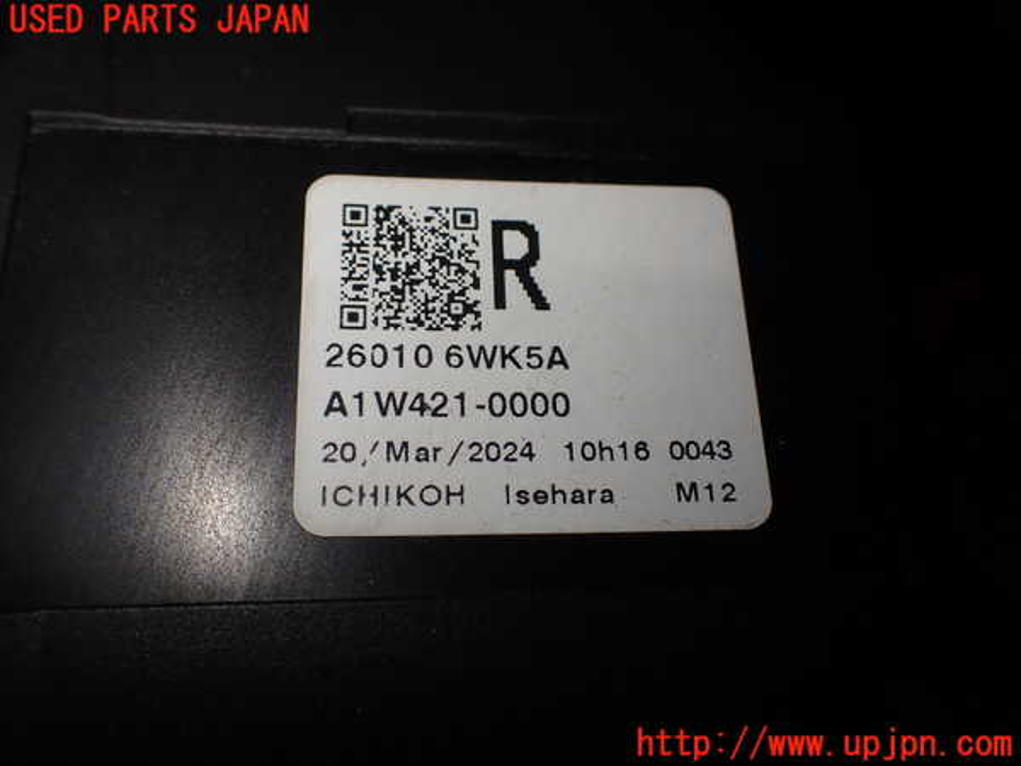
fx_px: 885
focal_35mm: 30
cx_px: 510
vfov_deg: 46.8
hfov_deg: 60.0
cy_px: 383
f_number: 3.2
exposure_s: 1/160
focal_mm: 5.4
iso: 100
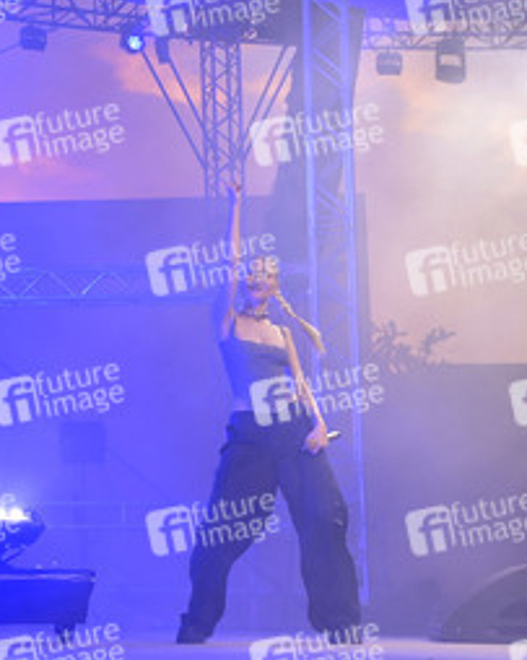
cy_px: 330
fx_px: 1561
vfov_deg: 23.9
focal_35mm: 80
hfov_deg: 18.6
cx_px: -12
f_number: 5.6
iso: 4000
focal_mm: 48
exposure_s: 1/640
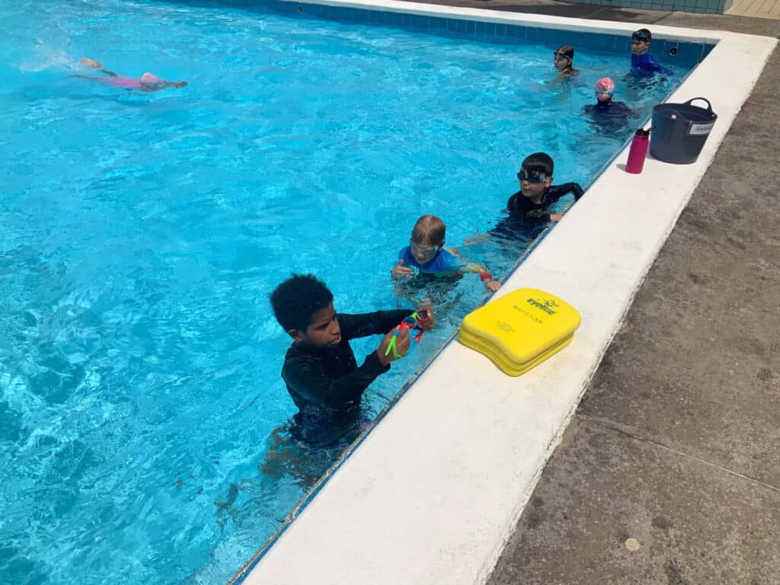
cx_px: 390
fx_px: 653
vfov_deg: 48.2
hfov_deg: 61.7
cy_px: 292
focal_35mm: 29
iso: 20
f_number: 1.8
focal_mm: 3
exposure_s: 1/5800
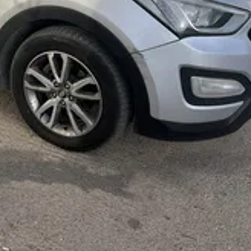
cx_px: 24
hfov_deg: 29.3
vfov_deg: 30.1
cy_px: 64
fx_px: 459
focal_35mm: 56
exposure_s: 1/2299
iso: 50
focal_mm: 5.7
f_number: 1.5
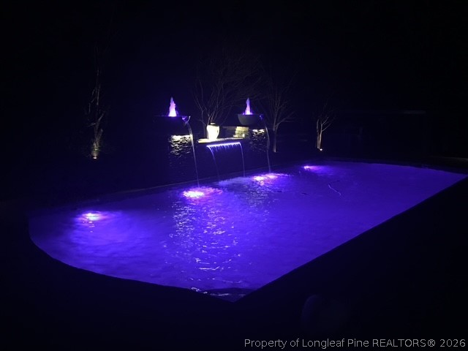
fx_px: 392
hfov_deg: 61.7
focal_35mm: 29
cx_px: 234
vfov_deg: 48.2
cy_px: 176
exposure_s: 1/4
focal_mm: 4.15
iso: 160
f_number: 2.2
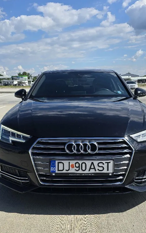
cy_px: 123
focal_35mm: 38
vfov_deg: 51.5
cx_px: 79
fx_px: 242
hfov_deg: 33.6
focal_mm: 6.3
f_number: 1.7
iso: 12
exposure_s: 1/1250
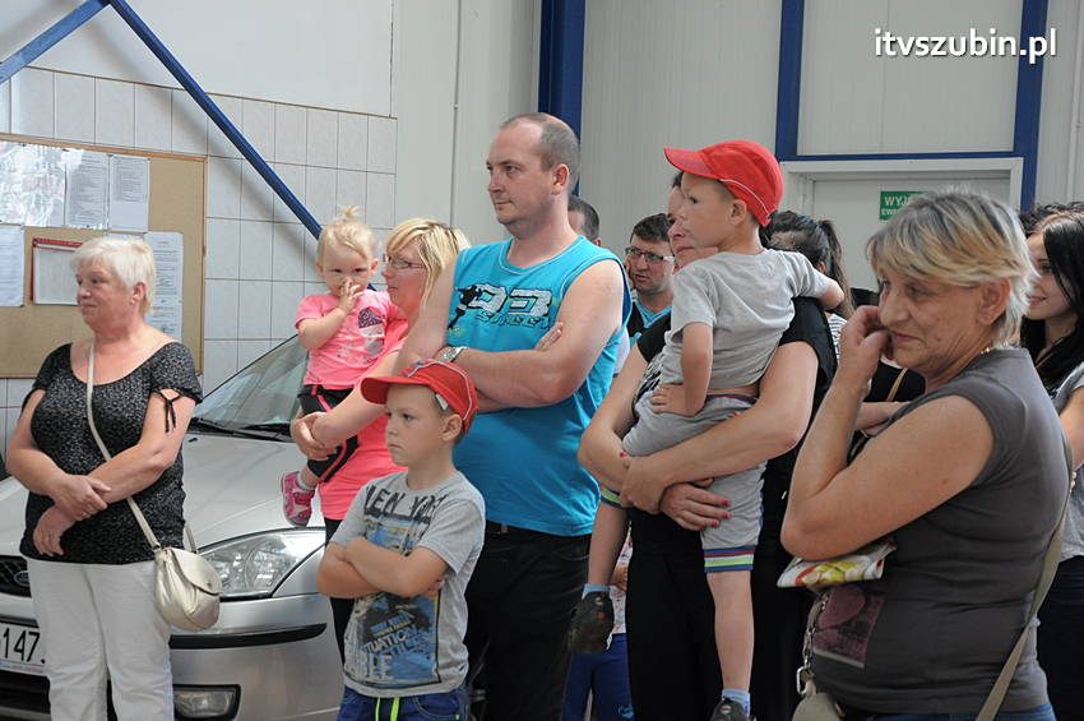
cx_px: 542
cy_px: 360
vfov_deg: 18.9
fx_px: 2166
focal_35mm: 72
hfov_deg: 28.1
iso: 800
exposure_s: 1/160
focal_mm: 48
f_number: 5.6
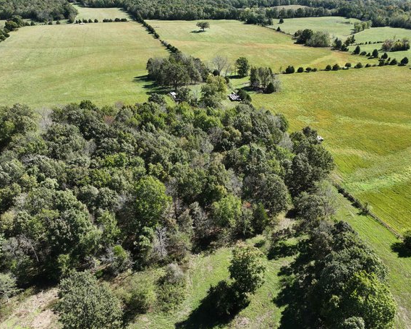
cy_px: 159
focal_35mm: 26
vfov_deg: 55.0
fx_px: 316
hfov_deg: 65.9
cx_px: 224
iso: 110
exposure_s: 1/800
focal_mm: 12.29
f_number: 2.8
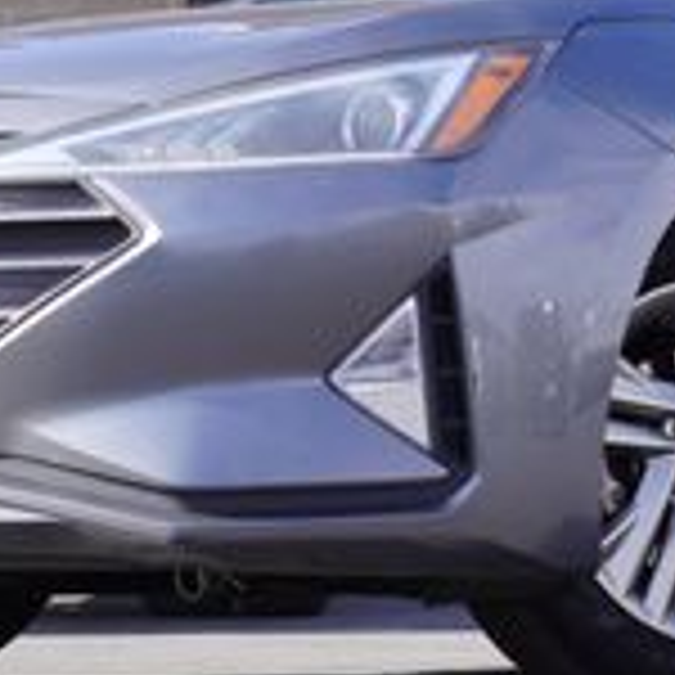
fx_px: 2753
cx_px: 598
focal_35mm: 125
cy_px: -4
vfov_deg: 13.8
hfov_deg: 13.9
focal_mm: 23
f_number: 8
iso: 100
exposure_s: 1/100
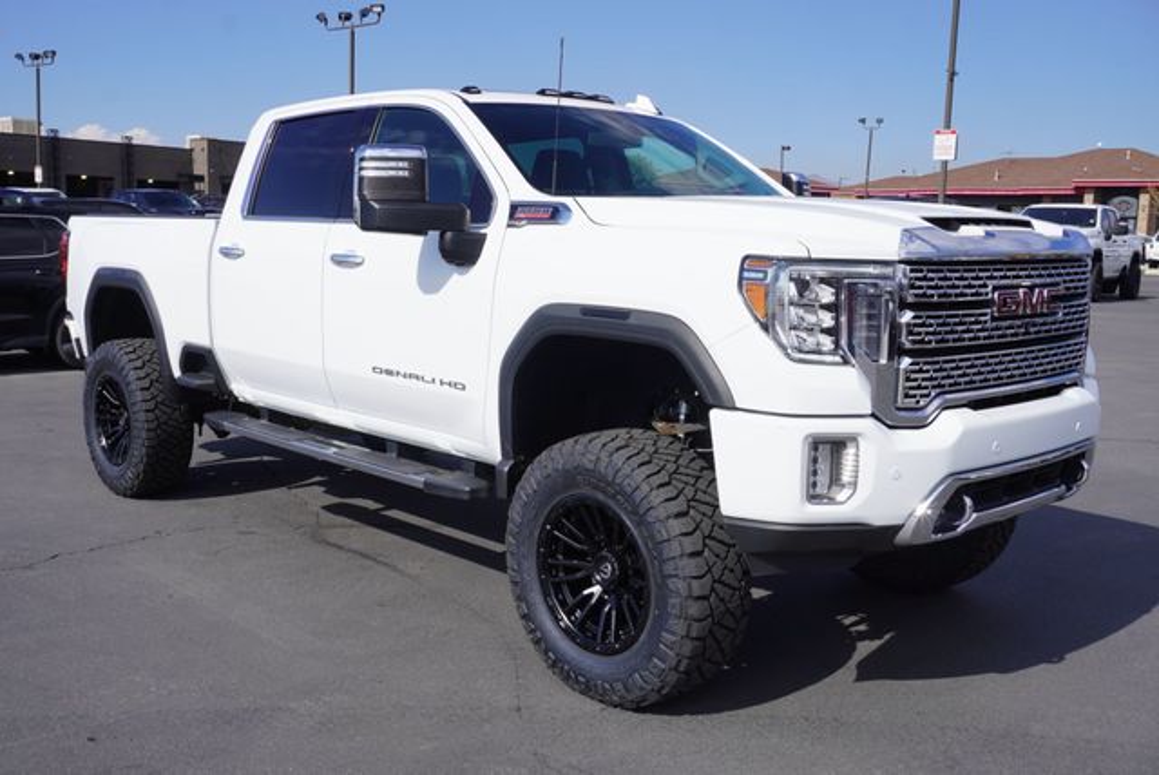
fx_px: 1160
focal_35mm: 36
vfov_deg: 36.9
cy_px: 388
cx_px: 580
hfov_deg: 53.1
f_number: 11
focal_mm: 24
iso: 100
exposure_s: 1/200
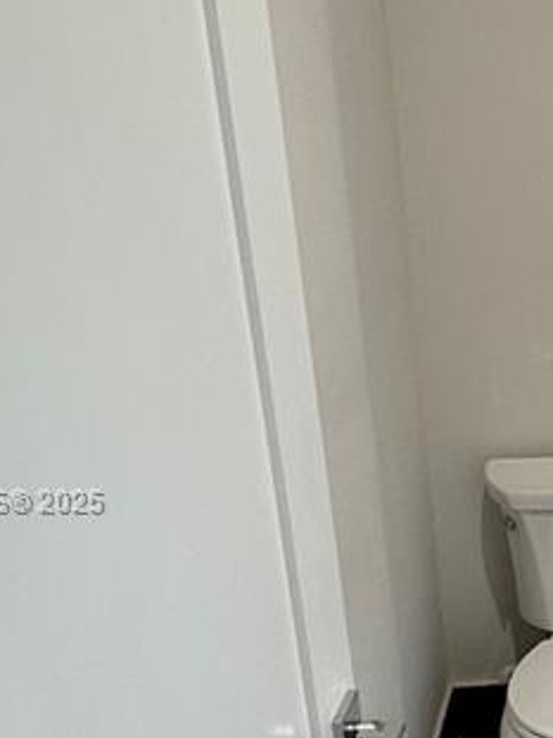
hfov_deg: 23.6
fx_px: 1151
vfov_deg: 35.2
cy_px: 503
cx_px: 736
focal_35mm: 54
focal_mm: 2.22
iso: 200
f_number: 2.2
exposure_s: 1/60
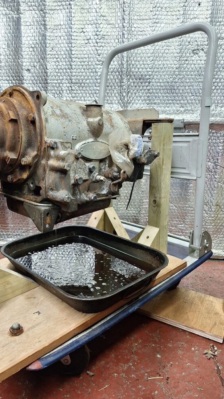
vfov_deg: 71.9
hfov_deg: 44.1
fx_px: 275
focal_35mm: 26
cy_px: 206
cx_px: 88
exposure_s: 1/50
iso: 50
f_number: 1.8
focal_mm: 5.54
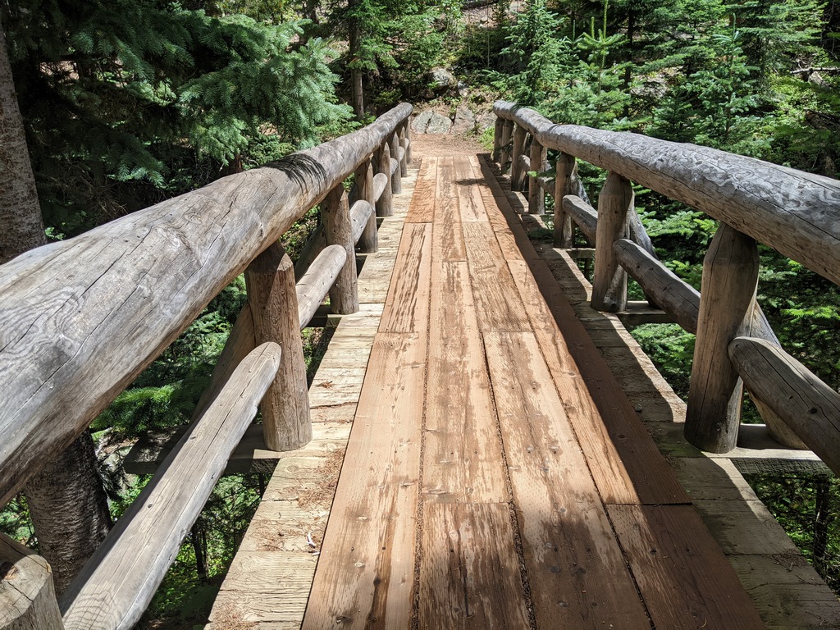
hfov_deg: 65.3
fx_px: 655
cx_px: 420
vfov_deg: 51.4
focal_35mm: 27
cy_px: 315
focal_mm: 4.44
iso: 57
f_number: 1.8
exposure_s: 1/1805
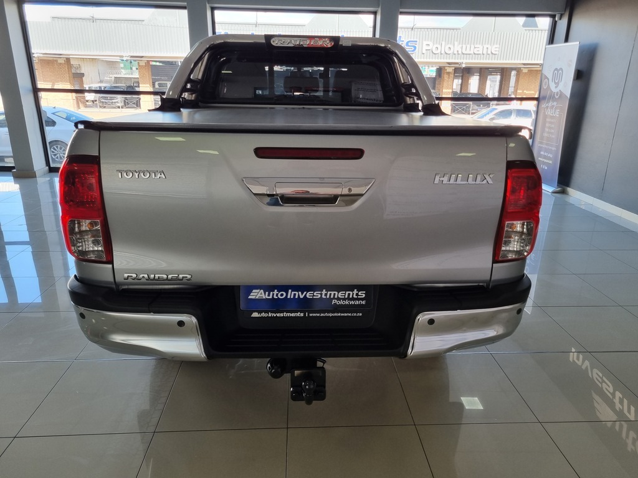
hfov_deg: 67.3
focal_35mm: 26
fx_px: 479
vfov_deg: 53.1
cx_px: 319
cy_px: 239
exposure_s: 1/124
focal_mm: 5.4
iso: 50
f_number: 1.8
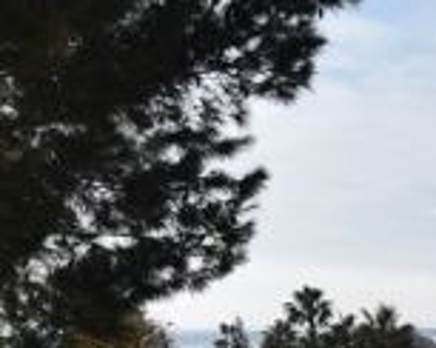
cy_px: 342
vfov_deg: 16.5
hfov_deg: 17.1
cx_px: 799
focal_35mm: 91
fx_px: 1173
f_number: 11
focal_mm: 14
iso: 200
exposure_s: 1/500
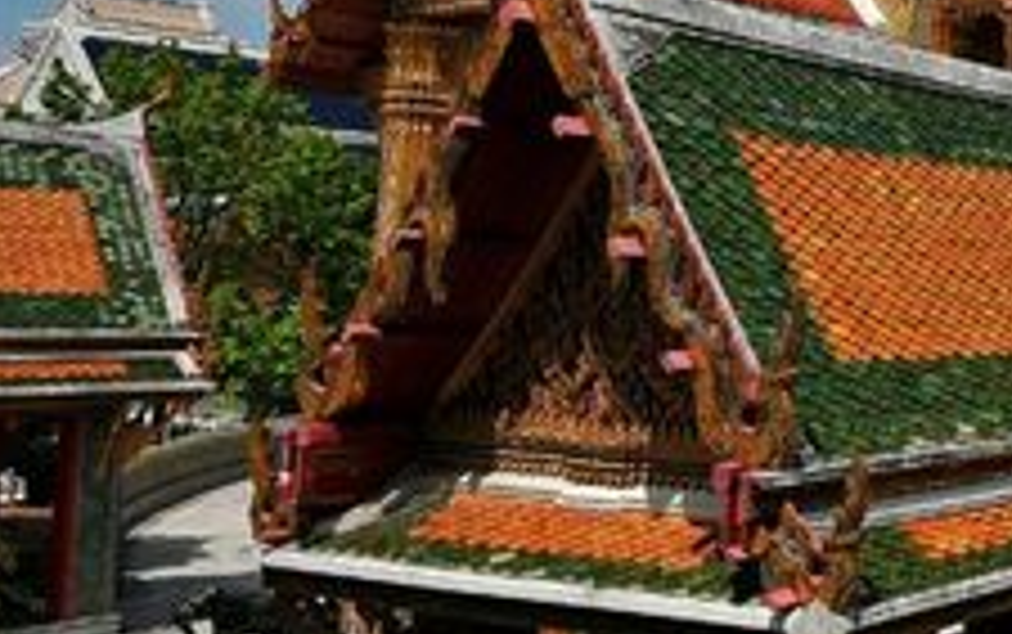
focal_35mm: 49
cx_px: 1606
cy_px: 187
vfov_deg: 26.3
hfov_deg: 26.2
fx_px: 1347
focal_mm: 9
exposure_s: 1/640
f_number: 11
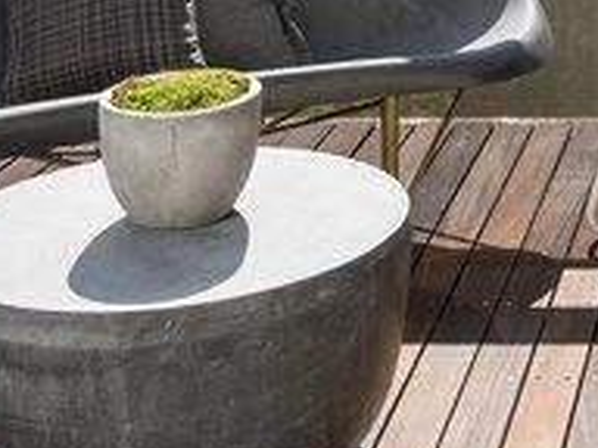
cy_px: -358
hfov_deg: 18.0
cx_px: 782
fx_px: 1762
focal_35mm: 102
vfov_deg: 13.1
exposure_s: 1/640
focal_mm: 17
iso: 400
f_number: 9
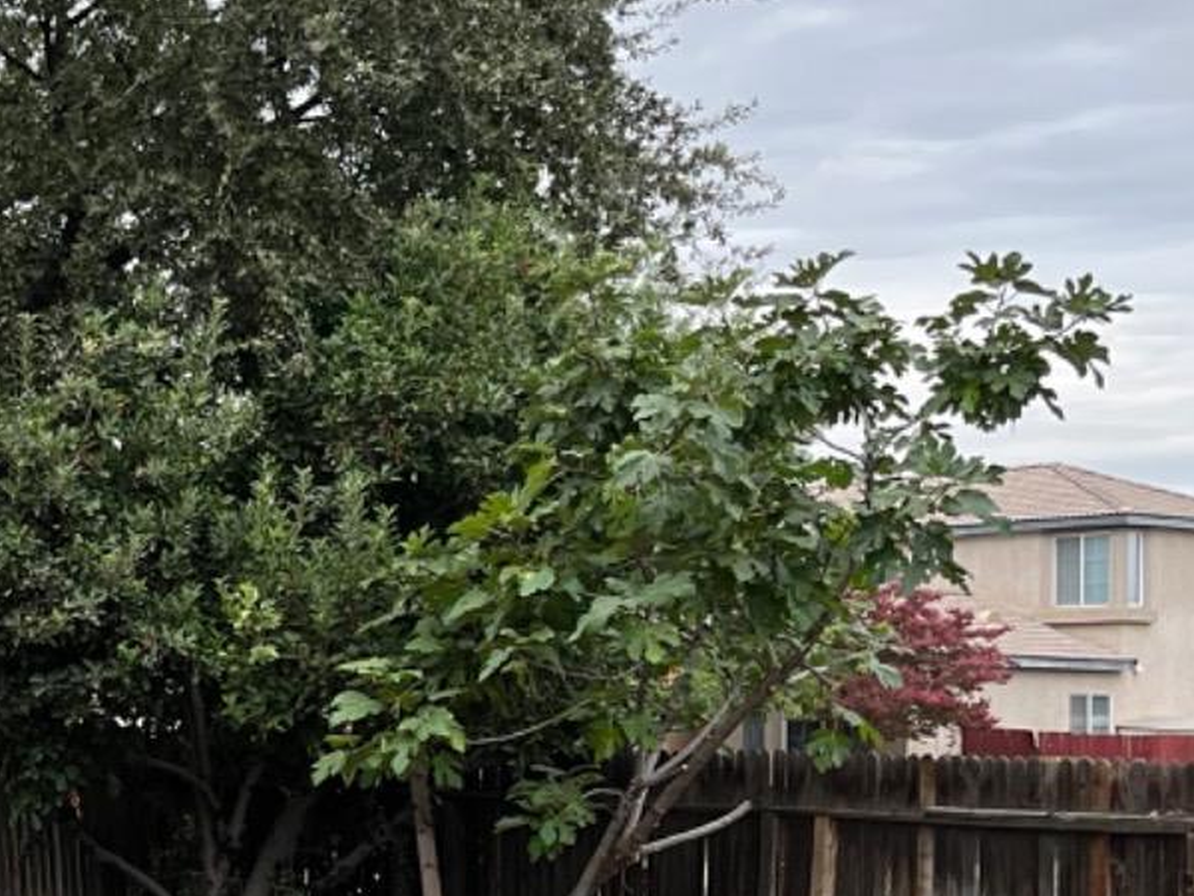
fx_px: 2242
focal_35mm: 65
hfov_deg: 27.8
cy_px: 670
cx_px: -48
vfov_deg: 22.4
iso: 125
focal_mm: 5.1
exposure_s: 1/60
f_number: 1.6
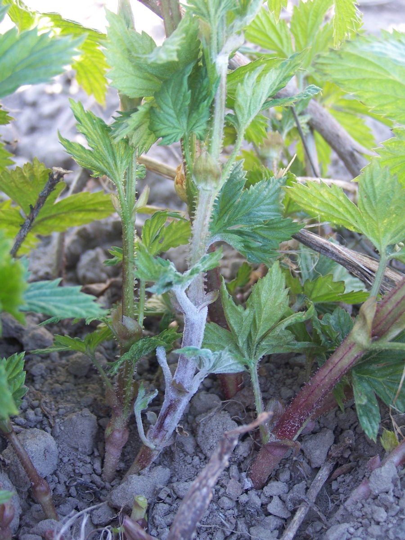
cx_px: 202
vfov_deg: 29.0
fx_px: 1045
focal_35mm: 67
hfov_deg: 21.9
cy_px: 270
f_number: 3.2
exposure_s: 1/60
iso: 80
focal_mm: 11.1
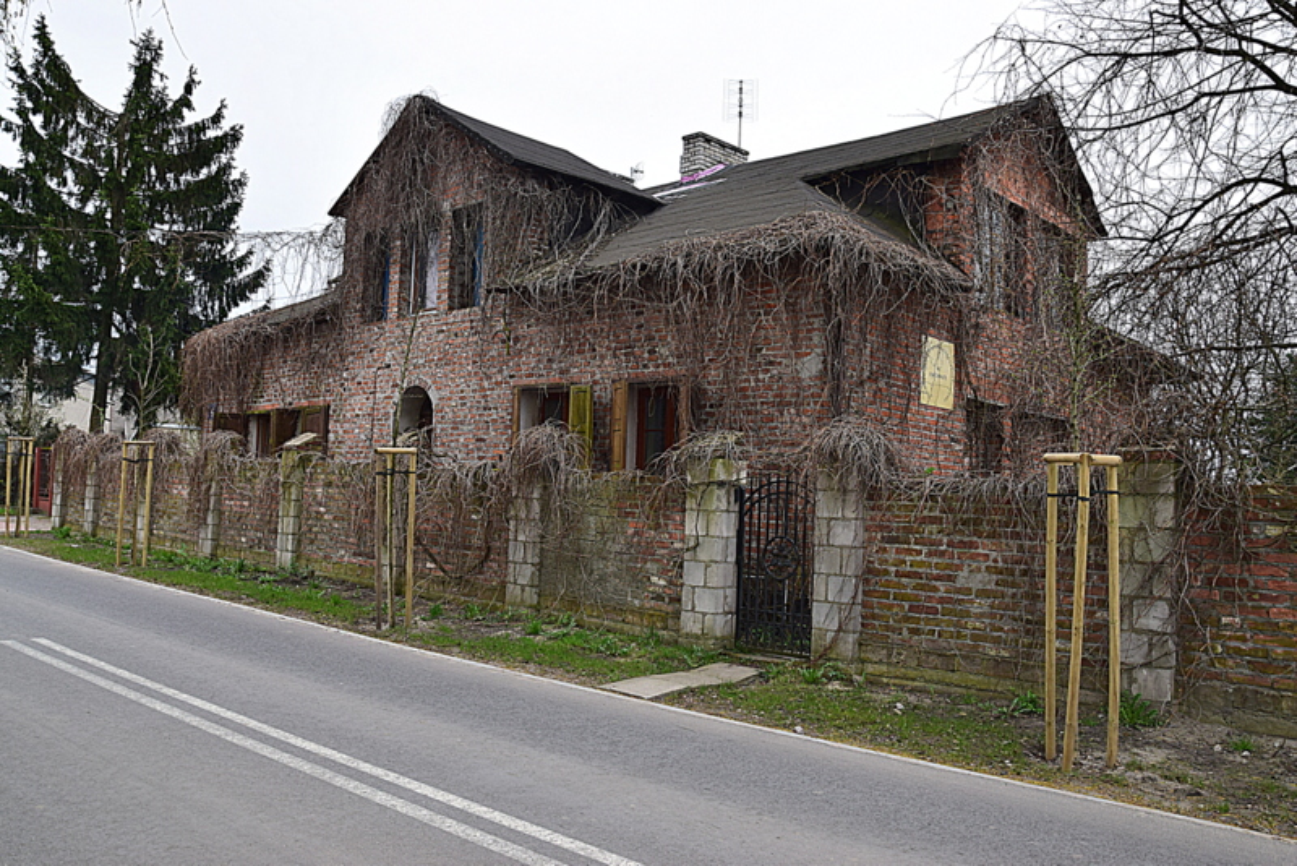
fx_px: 973
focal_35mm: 27
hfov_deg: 67.4
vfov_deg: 48.0
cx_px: 648
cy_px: 433
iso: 400
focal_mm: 18
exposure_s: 1/80
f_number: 8
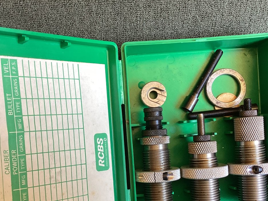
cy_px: 147
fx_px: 387
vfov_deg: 28.8
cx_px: 111
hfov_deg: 38.1
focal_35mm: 50
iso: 80
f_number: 2.4
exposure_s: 1/50
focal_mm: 3.3
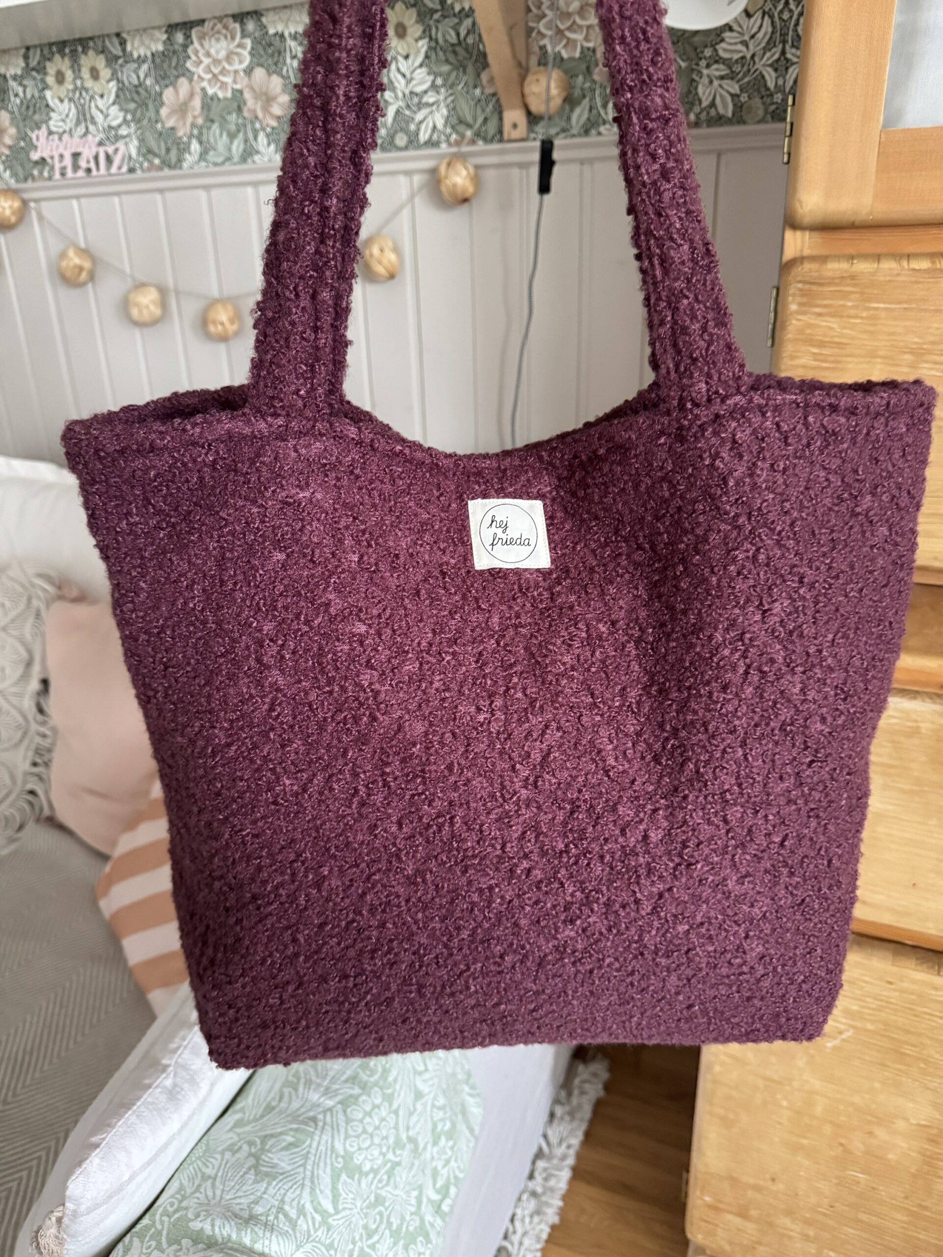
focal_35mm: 24
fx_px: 872
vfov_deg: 71.6
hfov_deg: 56.8
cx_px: 472
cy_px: 628
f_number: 1.78
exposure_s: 1/57
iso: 800
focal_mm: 6.76
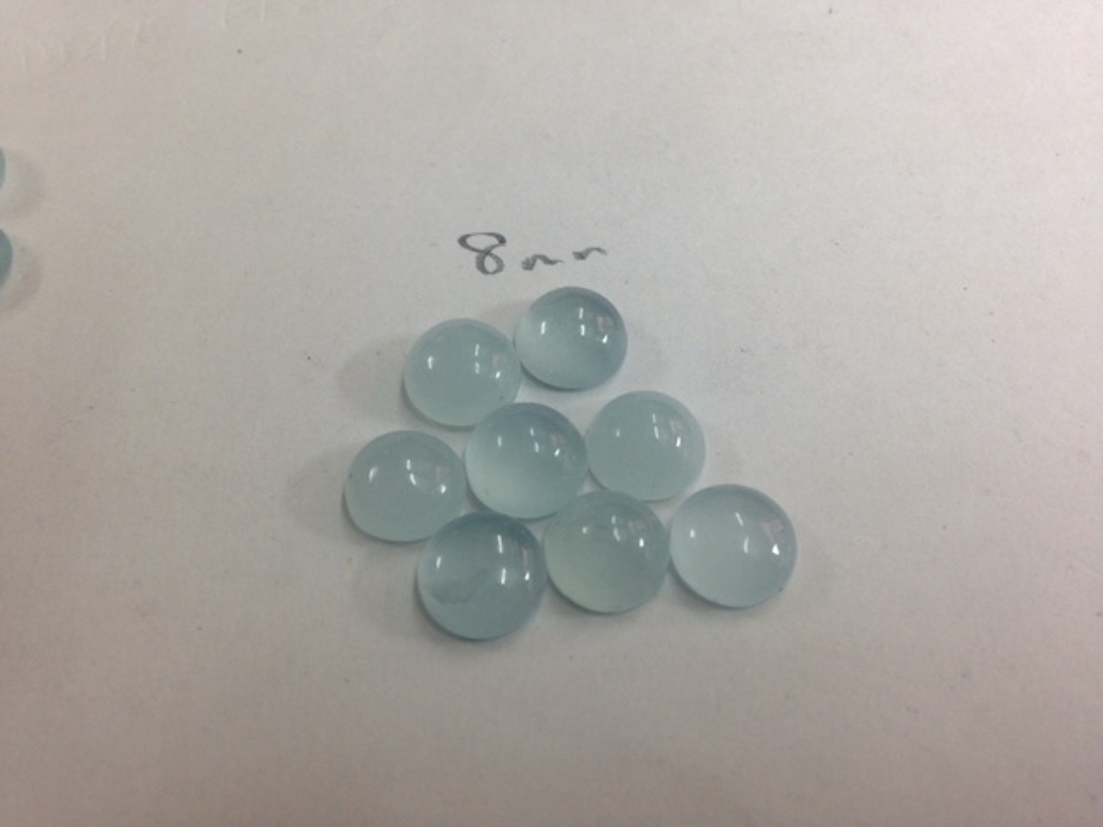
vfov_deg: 42.9
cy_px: 414
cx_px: 552
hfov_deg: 55.4
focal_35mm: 33
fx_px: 1052
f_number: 2.4
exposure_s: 1/24
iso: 50
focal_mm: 4.12
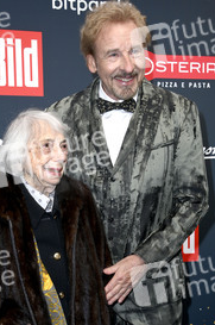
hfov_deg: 20.5
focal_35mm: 66
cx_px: 83
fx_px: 593
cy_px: 219
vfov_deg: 30.3
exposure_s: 1/250
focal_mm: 45
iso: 320
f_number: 5.6
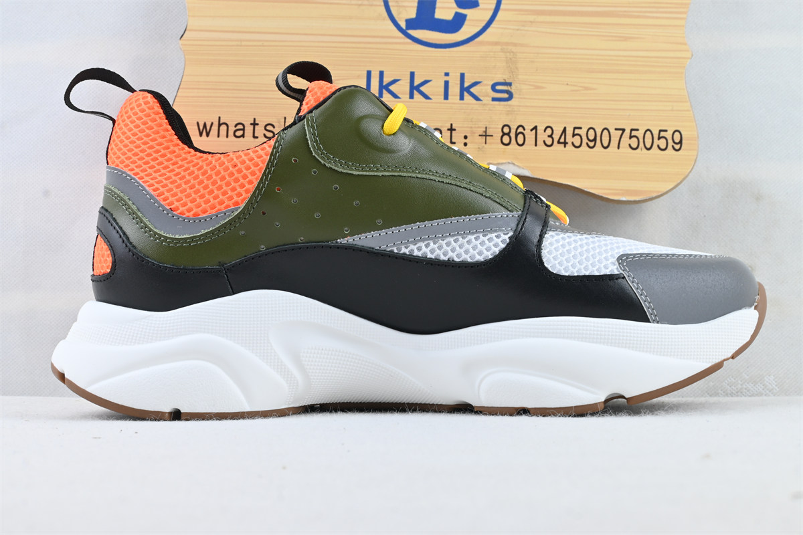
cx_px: 402
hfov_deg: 40.0
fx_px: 1104
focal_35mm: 50
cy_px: 268
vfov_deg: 27.3
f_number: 10
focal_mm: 33
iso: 100
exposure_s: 1/10
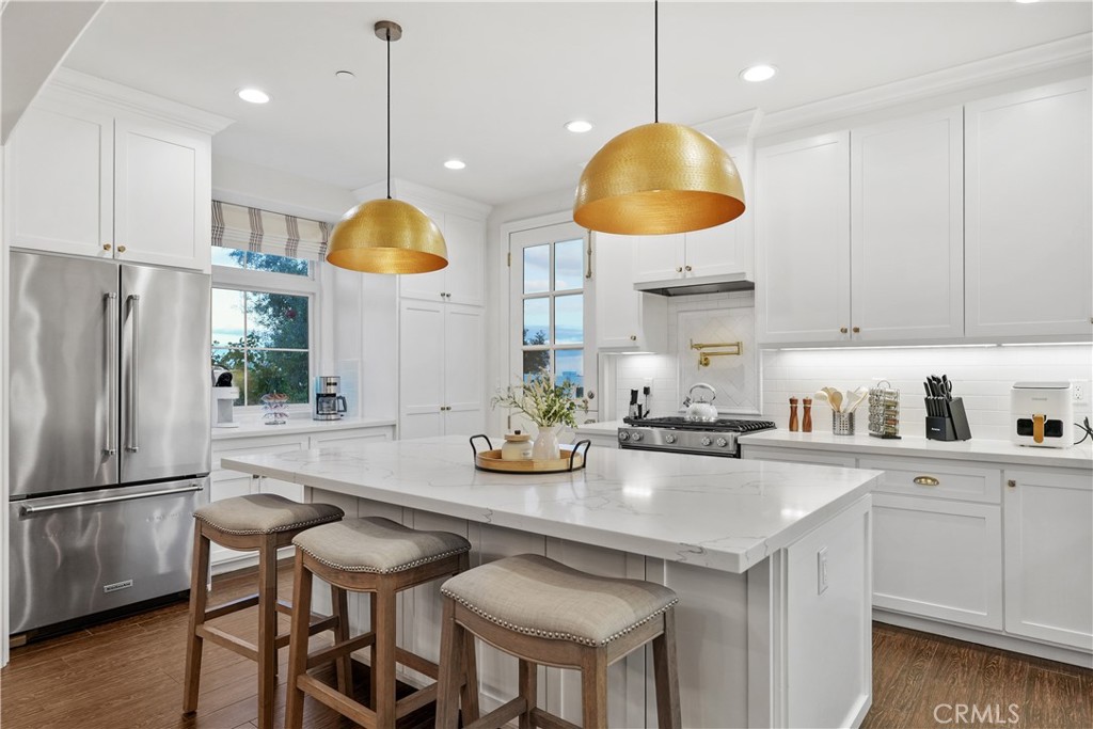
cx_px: 546
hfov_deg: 82.6
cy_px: 364
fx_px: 622
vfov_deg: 60.7
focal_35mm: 20
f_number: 4
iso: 640
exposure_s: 1/15
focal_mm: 20.5
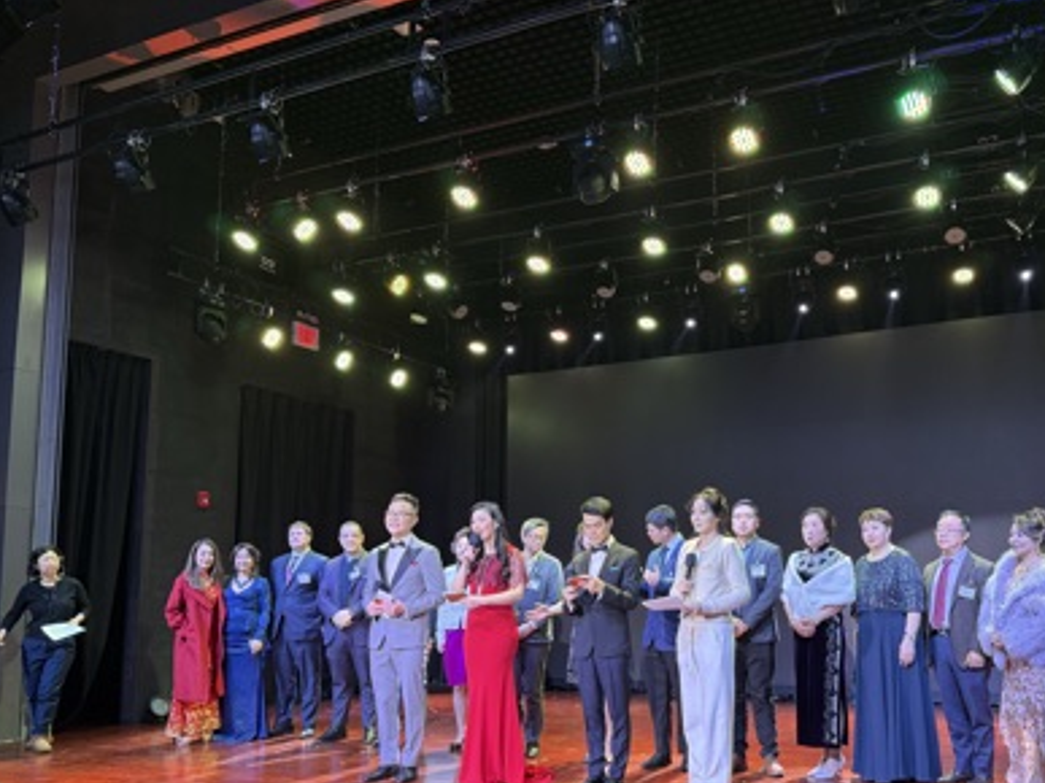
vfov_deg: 44.9
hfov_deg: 57.6
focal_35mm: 31
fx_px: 936
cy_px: 501
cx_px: 653
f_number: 1.78
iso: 200
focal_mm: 6.76
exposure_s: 1/94
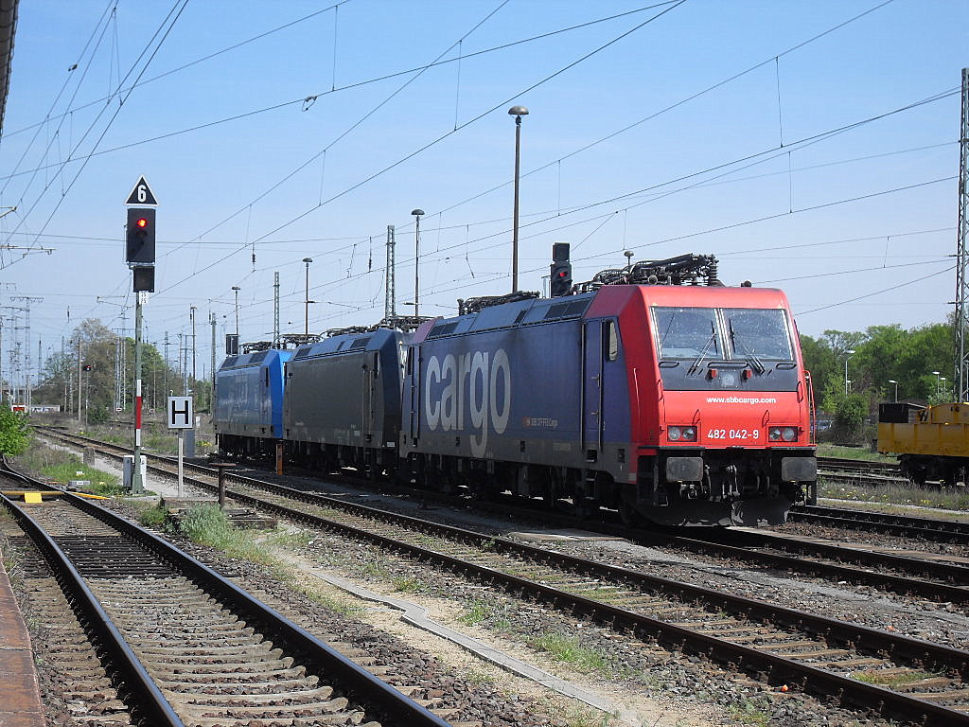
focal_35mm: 79
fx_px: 2211
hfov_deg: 24.7
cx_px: 484
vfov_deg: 18.7
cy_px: 364
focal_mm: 13.5
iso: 80
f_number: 4.4
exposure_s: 1/500
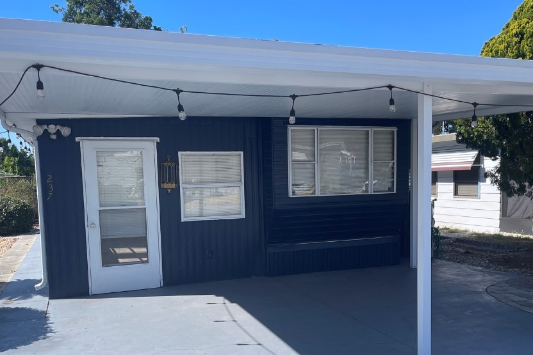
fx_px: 474
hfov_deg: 58.7
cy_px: 222
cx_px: 264
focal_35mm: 32
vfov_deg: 40.8
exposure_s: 1/2083
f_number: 1.6
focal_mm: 5.1
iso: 32
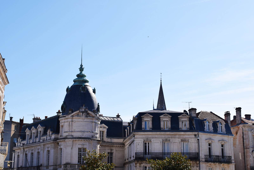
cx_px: 127
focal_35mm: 54
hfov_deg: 36.9
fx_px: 381
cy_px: 85
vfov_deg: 25.1
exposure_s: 1/500
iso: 200
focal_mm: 36
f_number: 11
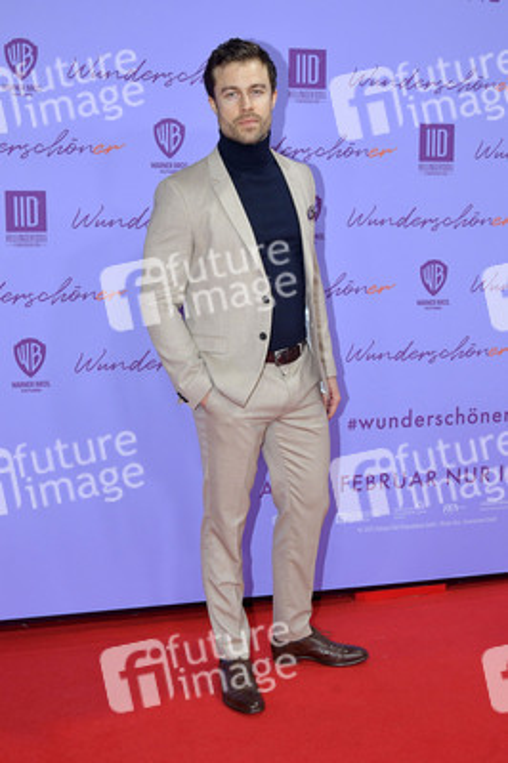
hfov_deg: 33.3
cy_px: 382
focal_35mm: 40
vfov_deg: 48.5
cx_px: 254
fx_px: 848
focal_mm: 40
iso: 1250
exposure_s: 1/200
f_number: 7.1
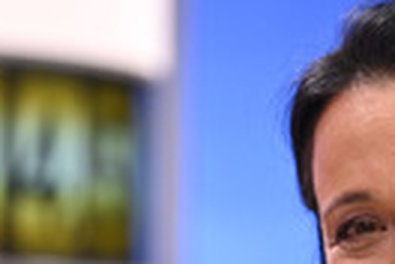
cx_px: 462
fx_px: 3105
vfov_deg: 4.8
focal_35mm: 283
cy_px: 393
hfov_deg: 7.2
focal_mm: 83
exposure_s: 1/200
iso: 1000
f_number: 2.8
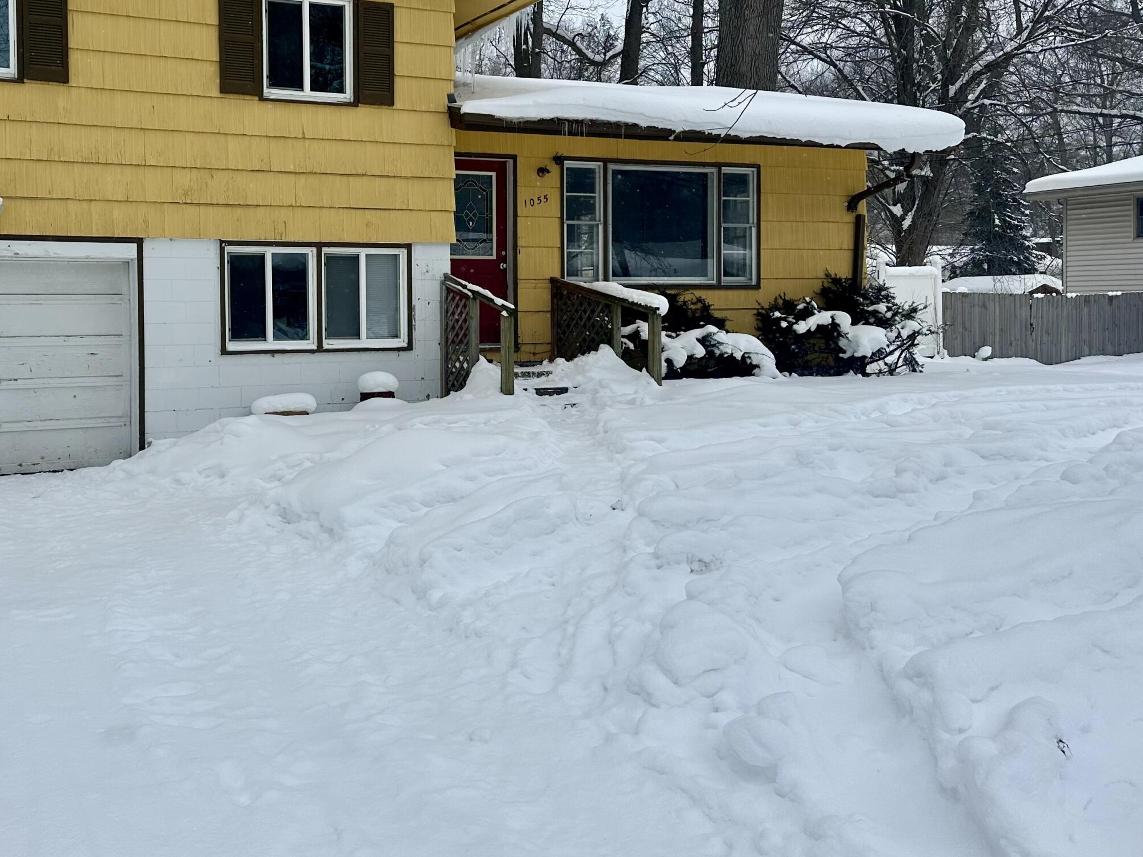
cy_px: 338
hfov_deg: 50.3
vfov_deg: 39.5
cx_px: 367
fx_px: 1189
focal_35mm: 36
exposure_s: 1/3155
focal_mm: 6.86
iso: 80
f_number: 1.78
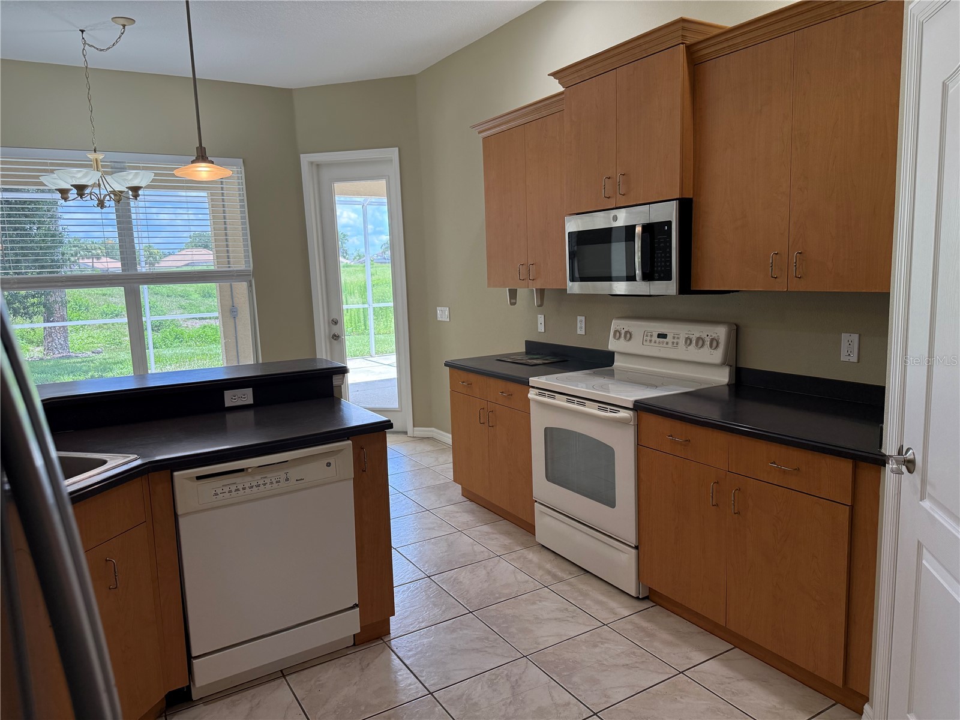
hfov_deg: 71.6
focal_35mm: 24
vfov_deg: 56.8
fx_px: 666
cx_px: 480
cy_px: 360
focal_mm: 6.76
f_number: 1.78
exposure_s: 1/240
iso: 200
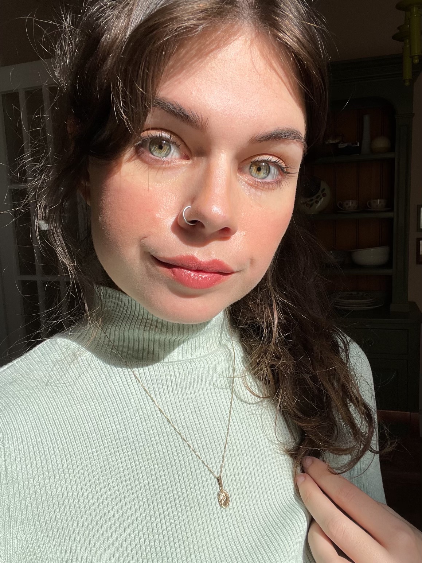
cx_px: 211
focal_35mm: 30
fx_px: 488
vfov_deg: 60.0
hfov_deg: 46.8
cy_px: 282
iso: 25
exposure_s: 1/310
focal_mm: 2.71
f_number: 2.2
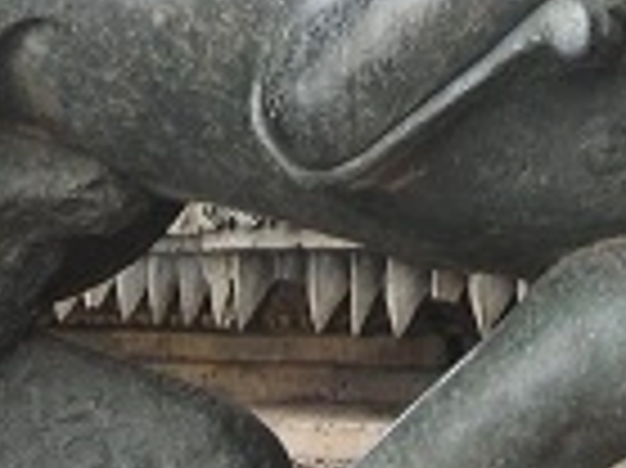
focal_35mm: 277
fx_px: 5005
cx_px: 405
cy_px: -187
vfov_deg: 5.3
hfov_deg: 7.2
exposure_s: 1/43
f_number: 4.2
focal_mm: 12.7
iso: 50
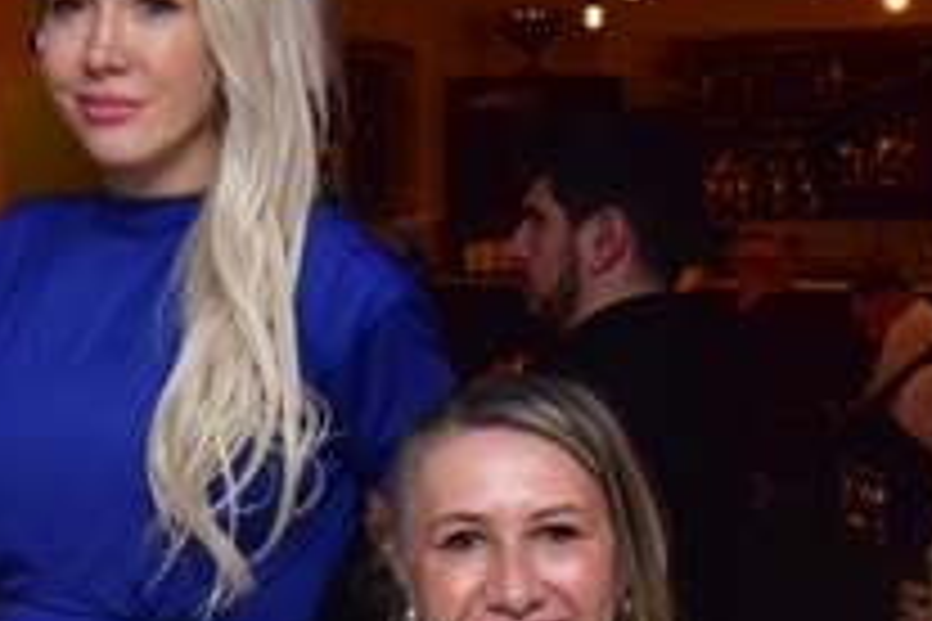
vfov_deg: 9.3
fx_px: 3805
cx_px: -90
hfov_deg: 13.7
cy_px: 556
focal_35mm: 147
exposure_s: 1/100
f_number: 4
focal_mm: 38
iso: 320
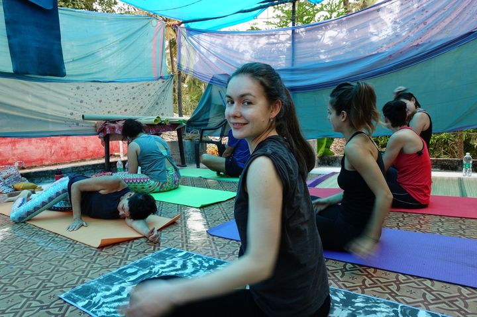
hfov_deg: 73.8
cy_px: 158
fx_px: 318
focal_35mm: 24
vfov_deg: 53.1
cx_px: 238
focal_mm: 8.8
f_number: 5.6
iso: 160
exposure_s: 1/30
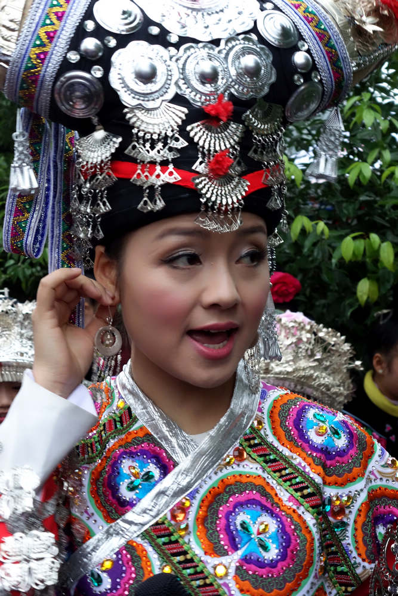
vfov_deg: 39.6
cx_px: 199
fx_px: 829
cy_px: 298
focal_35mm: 50
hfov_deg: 27.0
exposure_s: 1/60
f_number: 5.6
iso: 1250
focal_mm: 18.45
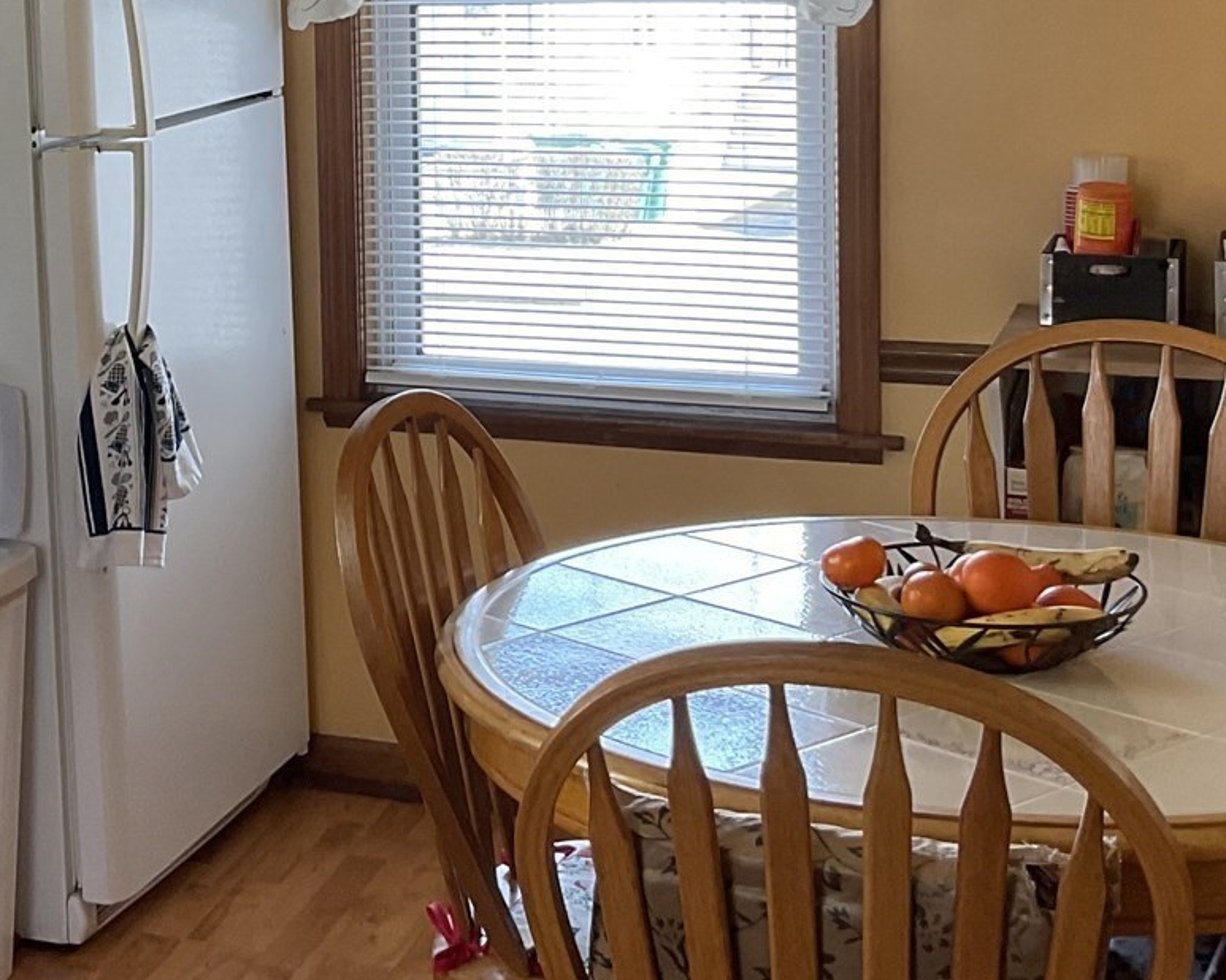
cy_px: 90
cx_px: 136
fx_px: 2721
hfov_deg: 24.7
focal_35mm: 75
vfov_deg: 20.0
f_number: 1.8
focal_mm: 3
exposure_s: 1/60
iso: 40
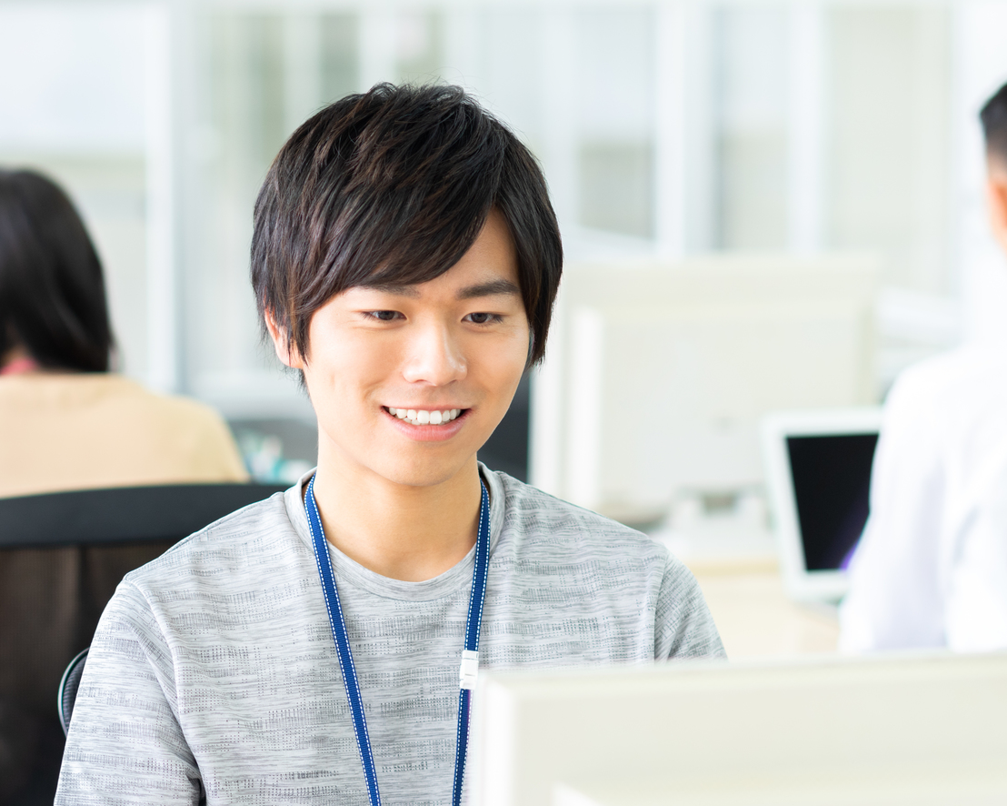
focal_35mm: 144
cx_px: 307
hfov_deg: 13.4
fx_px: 4291
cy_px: 516
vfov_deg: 10.7
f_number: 2.8
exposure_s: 1/125
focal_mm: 85
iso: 400
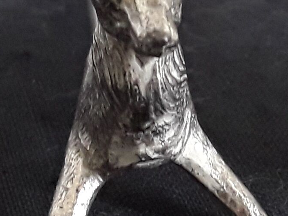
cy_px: 24
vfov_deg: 11.2
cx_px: 210
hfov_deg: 14.9
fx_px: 1098
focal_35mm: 132
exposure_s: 1/30
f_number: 1.9
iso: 160
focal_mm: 2.91
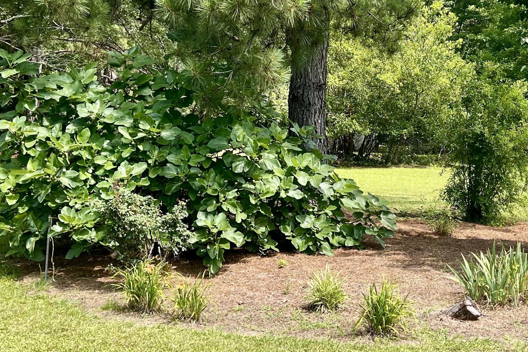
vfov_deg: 21.8
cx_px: 314
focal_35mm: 61
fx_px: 895
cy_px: 47
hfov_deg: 32.8
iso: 50
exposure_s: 1/1252
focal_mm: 5.7
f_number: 1.5
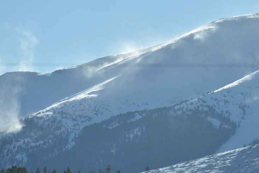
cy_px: 61
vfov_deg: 2.6
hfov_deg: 3.9
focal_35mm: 527
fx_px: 3791
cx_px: 141
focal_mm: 300
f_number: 8
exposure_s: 1/640
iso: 100
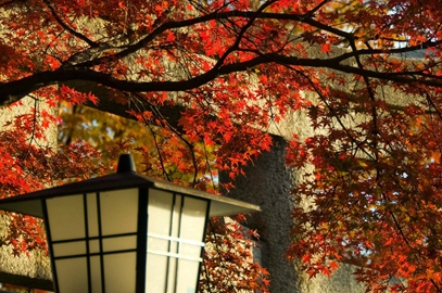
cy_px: 129
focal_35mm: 183
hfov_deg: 11.2
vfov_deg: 7.5
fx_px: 2243
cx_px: 319
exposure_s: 1/500
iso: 200
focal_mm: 62
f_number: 4.8
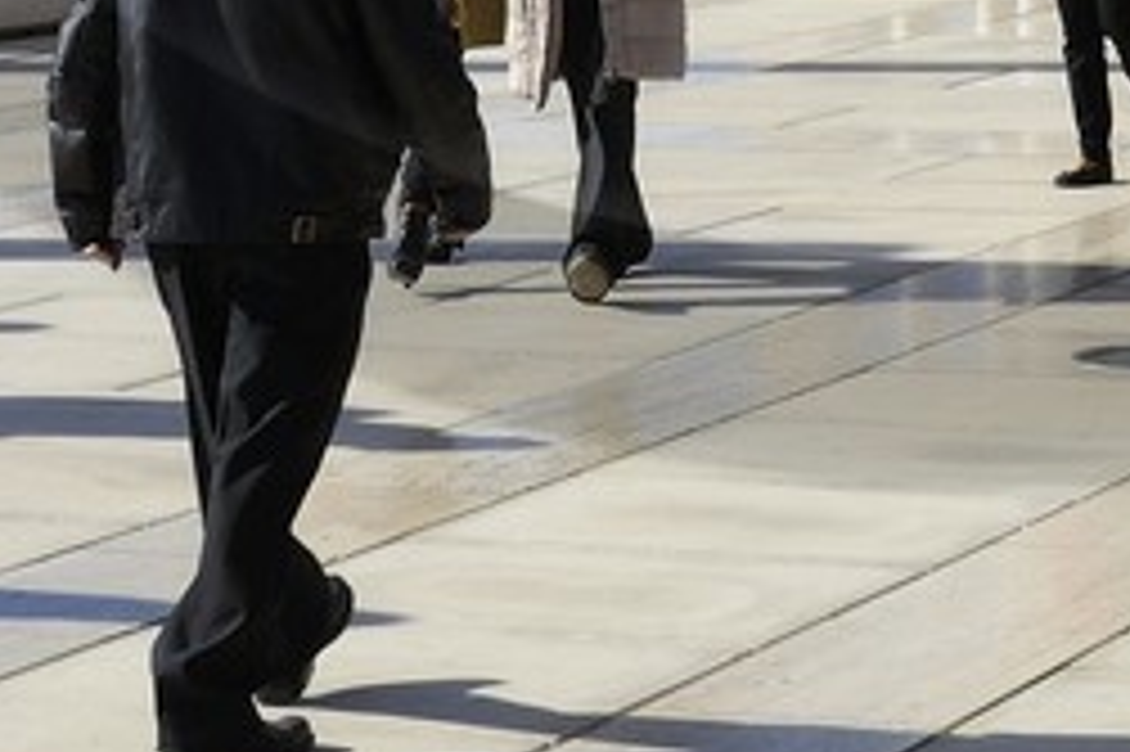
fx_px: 4799
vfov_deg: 7.9
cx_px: 999
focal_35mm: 153
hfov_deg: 13.3
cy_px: -1391
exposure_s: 1/200
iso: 100
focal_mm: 24
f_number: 10
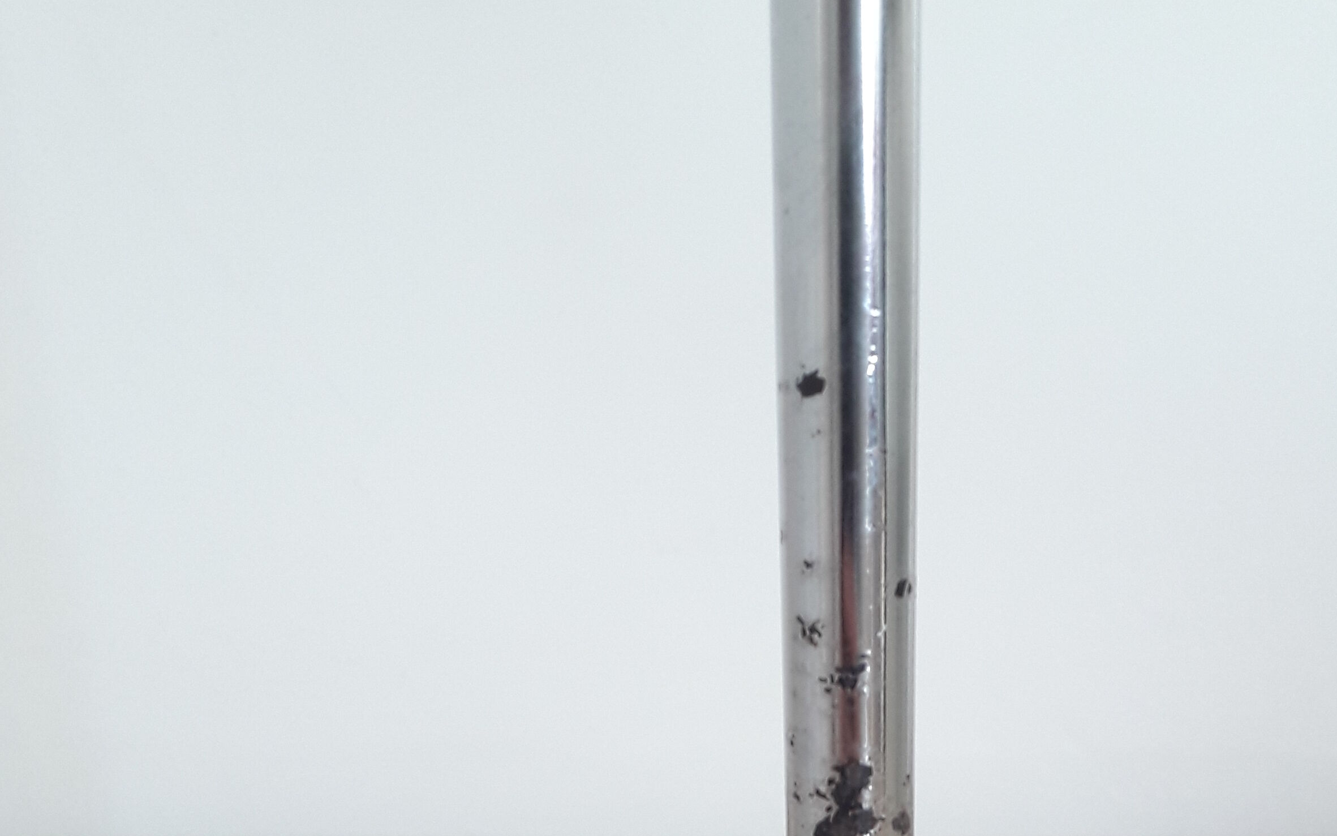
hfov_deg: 40.0
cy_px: 1005
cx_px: 853
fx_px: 1822
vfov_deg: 23.6
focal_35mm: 50
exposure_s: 1/50
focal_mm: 3.6
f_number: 1.9
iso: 100
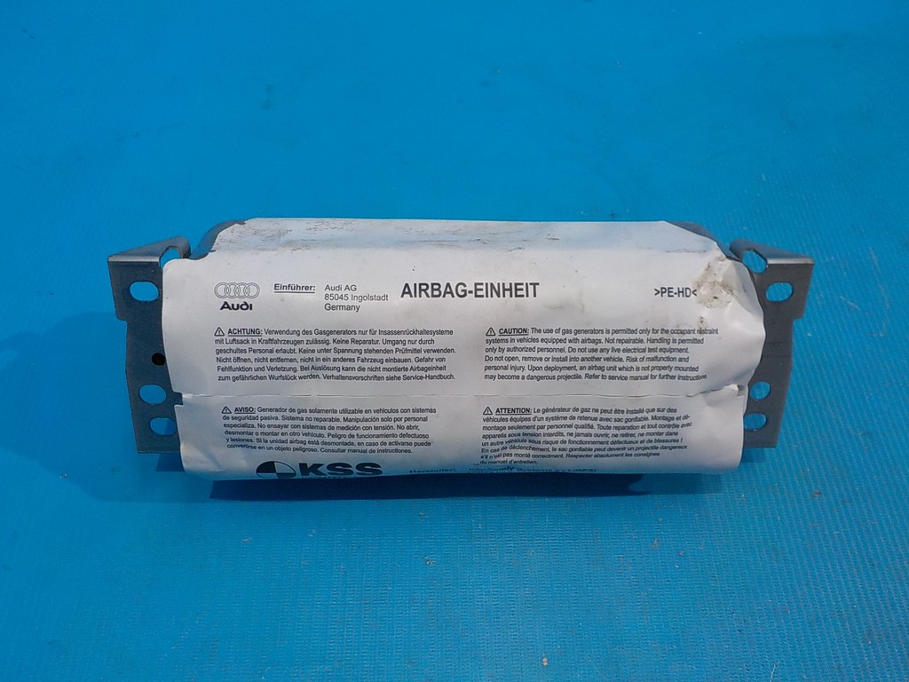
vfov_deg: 46.8
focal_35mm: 30
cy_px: 341
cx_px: 454
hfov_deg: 60.0
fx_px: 788
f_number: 3.3
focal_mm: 4.1
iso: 125
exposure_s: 1/30
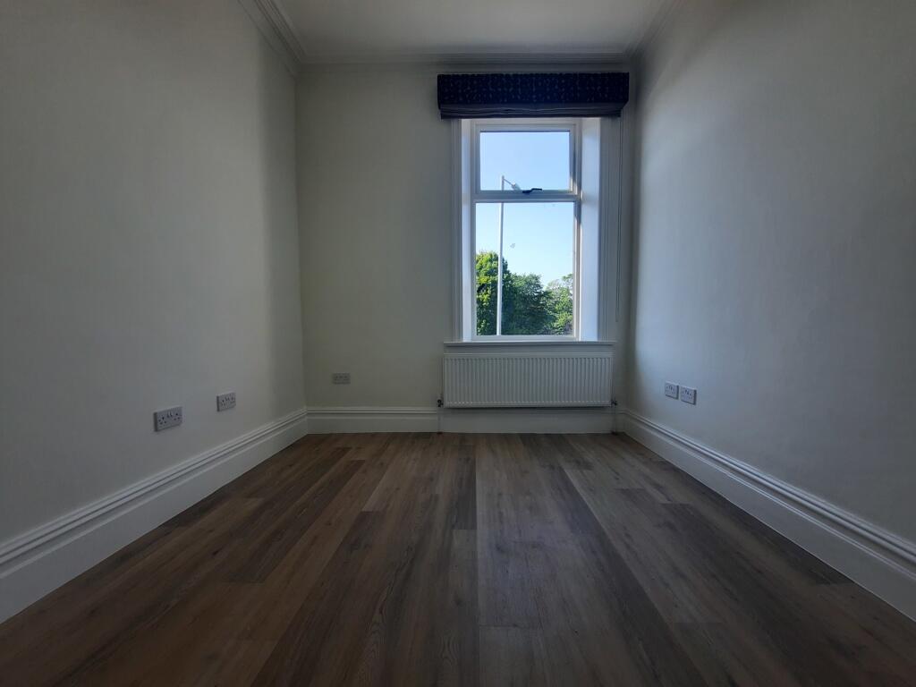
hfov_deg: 106.2
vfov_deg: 89.9
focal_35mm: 13
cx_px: 458
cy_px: 344
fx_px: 344
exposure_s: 1/129
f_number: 2.2
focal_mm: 1.74
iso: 40
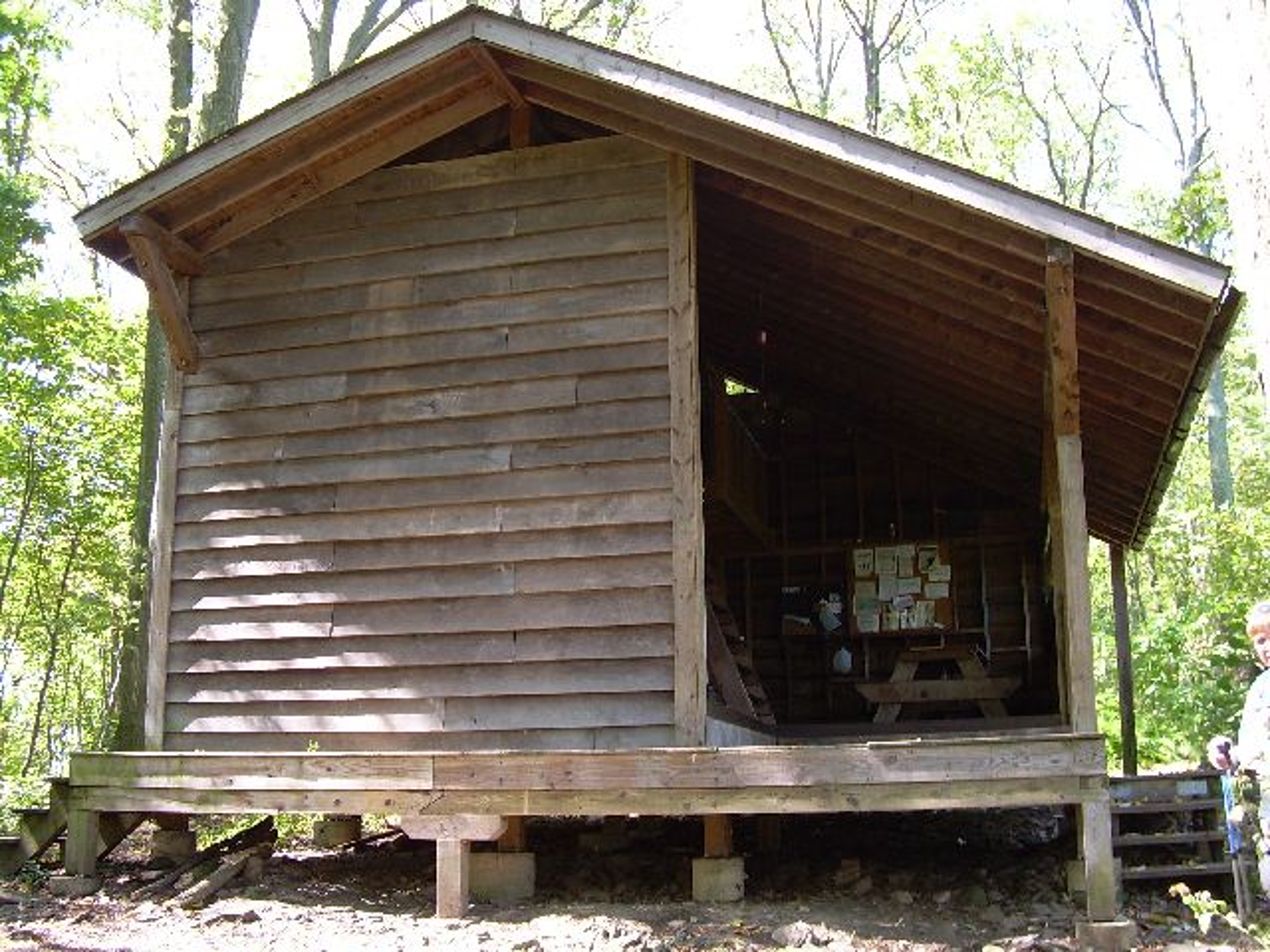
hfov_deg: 49.0
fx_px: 1394
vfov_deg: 37.7
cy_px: 476
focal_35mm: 38
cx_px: 635
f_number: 2.8
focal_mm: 6.3
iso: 50
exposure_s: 1/30
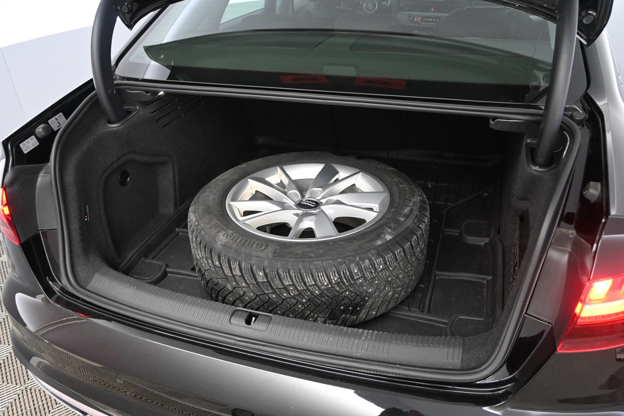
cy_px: 208
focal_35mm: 29
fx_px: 507
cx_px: 312
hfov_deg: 63.2
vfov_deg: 44.6
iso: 3200
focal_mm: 19.5
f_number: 3.8
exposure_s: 1/80
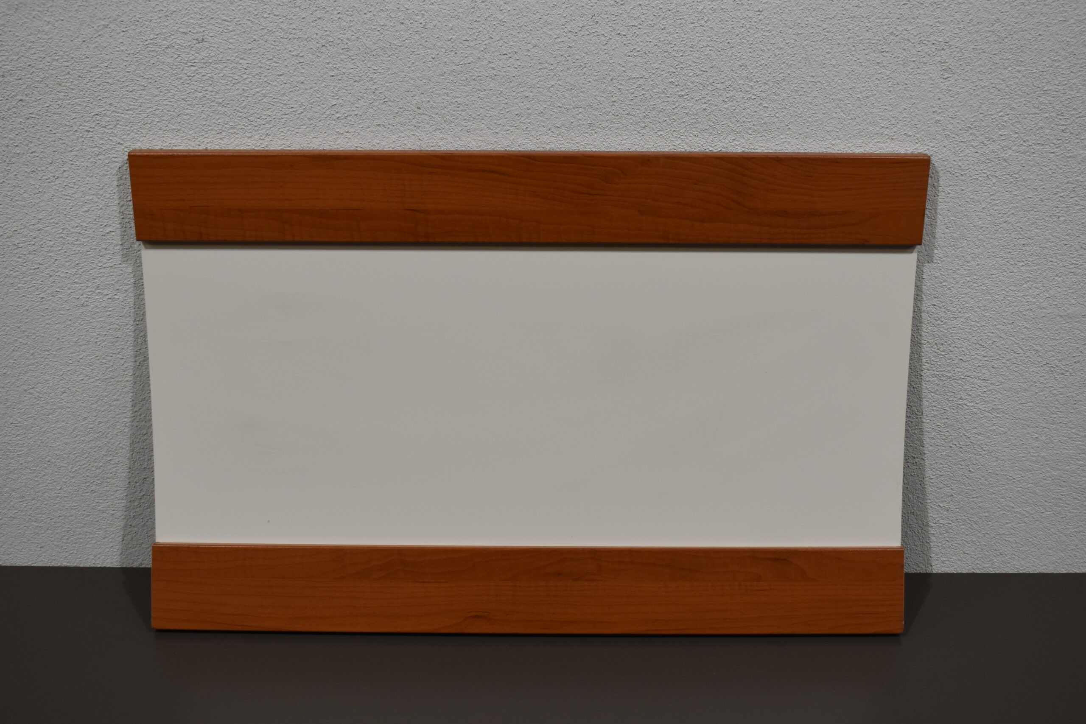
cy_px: 362
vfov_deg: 30.9
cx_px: 543
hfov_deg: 45.0
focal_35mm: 44
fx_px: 1312
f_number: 5.6
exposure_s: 1/125
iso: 320
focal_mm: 29
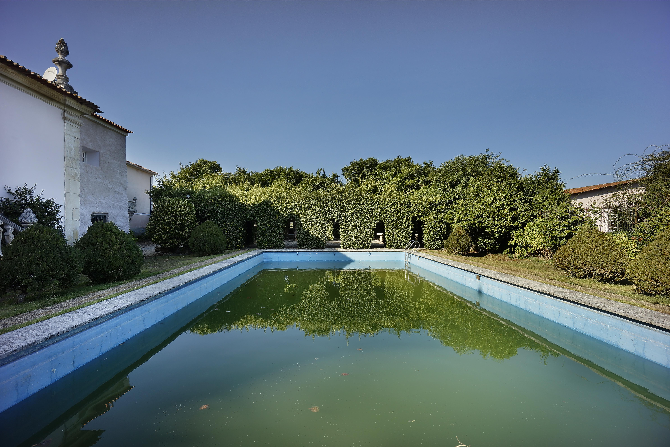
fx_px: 279
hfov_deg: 100.4
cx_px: 335
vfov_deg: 77.3
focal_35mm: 15
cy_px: 224
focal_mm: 10
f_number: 6.3
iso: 200
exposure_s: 1/125
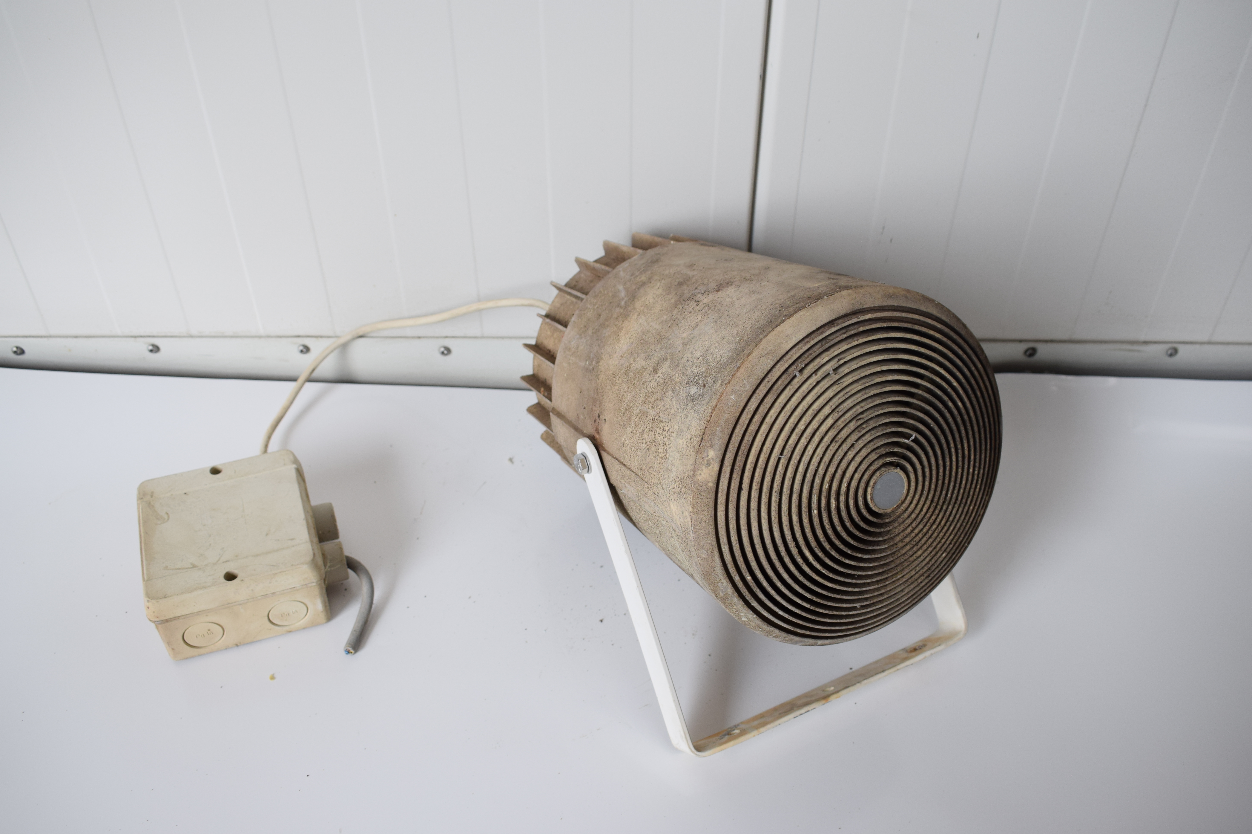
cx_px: 616
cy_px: 418
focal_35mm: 34
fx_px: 1182
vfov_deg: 38.9
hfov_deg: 55.8
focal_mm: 22
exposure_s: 1/200
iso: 400
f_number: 7.1
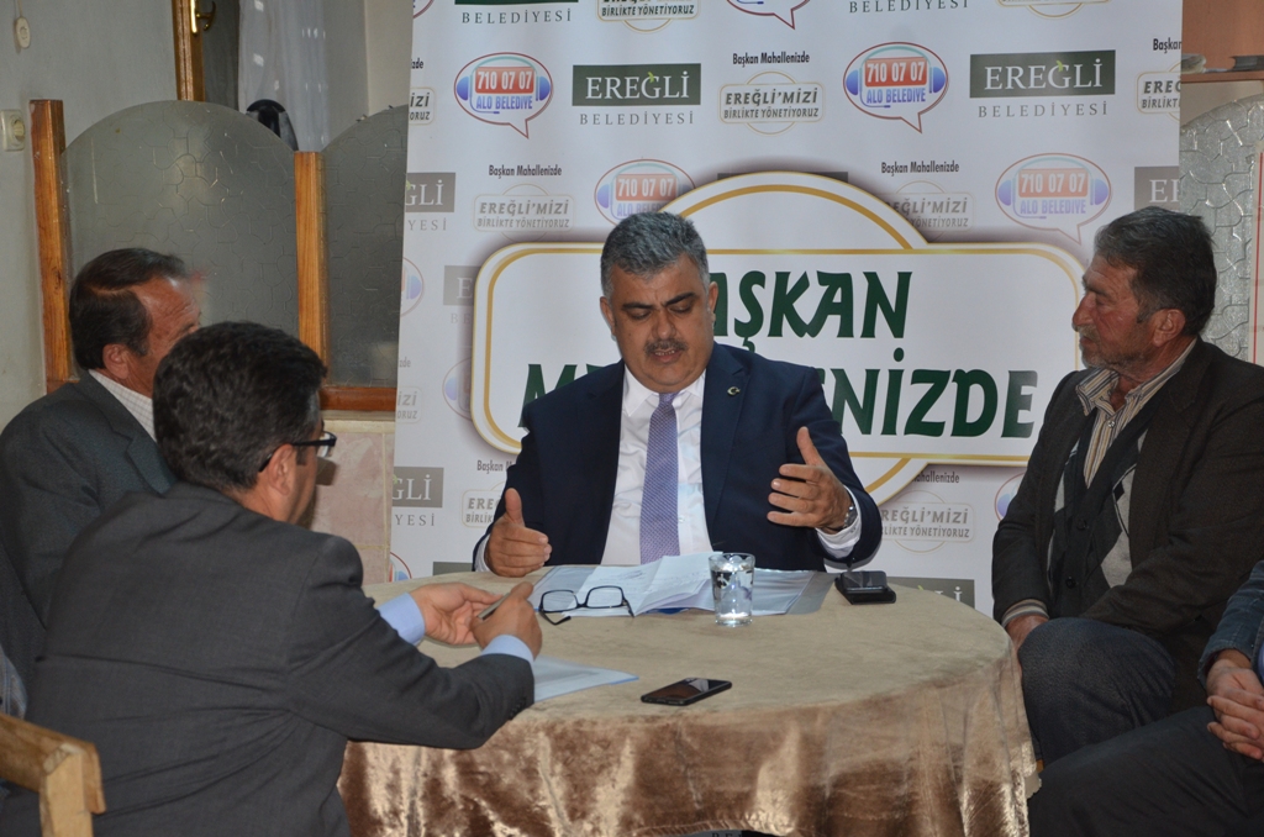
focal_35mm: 78
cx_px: 632
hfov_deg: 26.0
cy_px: 418
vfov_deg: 17.4
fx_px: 2733
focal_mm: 52
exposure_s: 1/60
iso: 800
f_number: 5
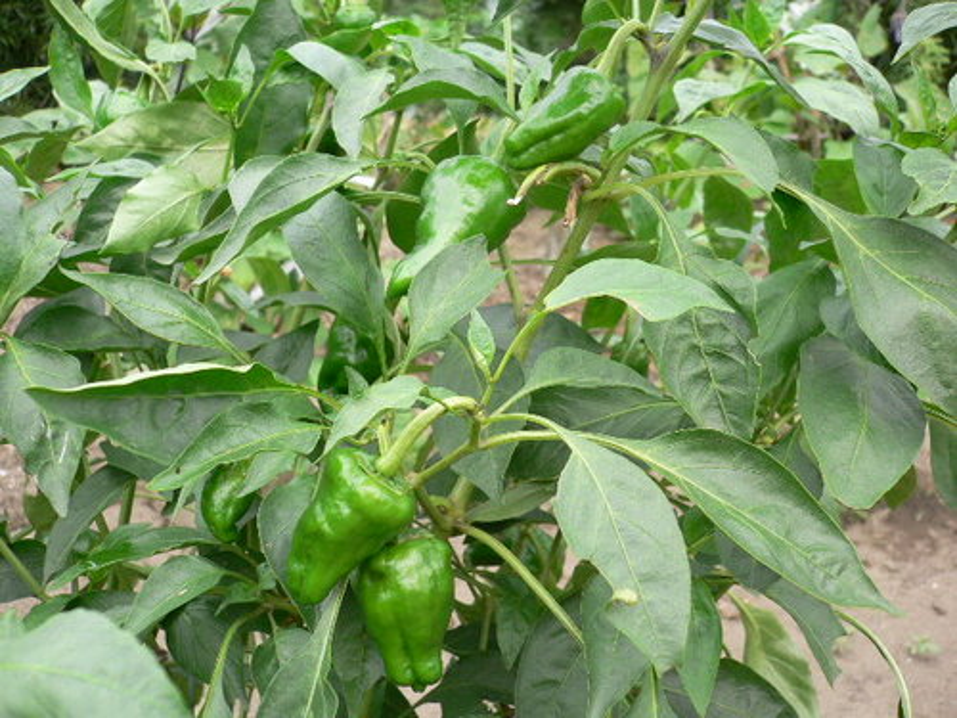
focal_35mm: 35
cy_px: 359
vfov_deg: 40.7
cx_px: 478
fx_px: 968
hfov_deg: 52.6
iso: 100
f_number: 2.8
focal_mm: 5.8
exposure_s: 1/160
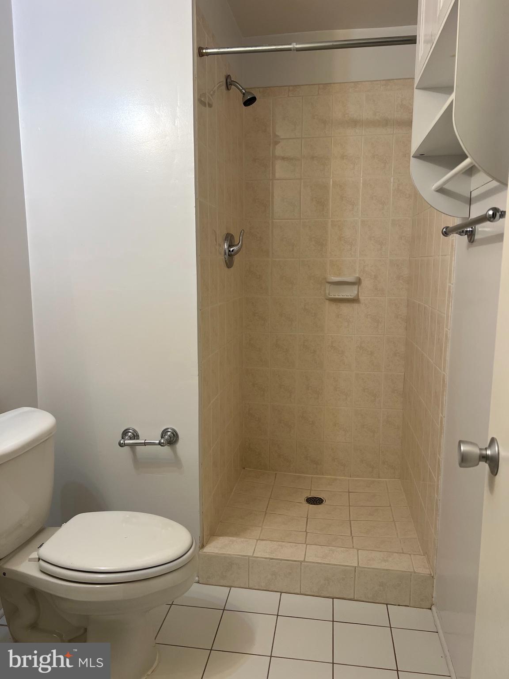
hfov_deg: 53.1
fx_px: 510
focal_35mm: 26
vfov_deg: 67.3
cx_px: 254
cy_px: 340
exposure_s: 1/120
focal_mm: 5.7
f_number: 1.5
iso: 80
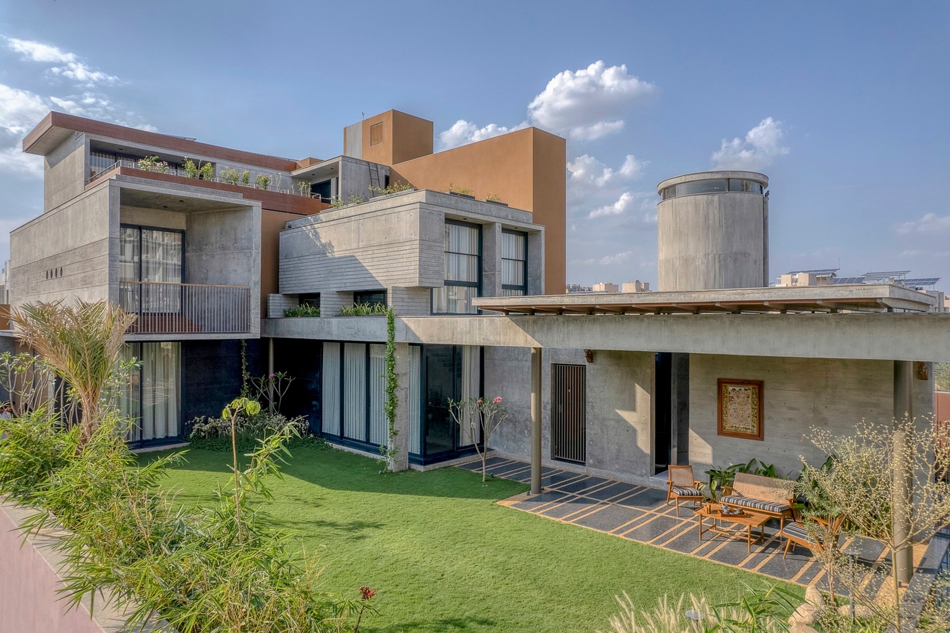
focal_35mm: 22
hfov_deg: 78.6
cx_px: 475
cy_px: 316
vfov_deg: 57.2
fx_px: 580
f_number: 2.8
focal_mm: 8.38
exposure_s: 1/1600
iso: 100
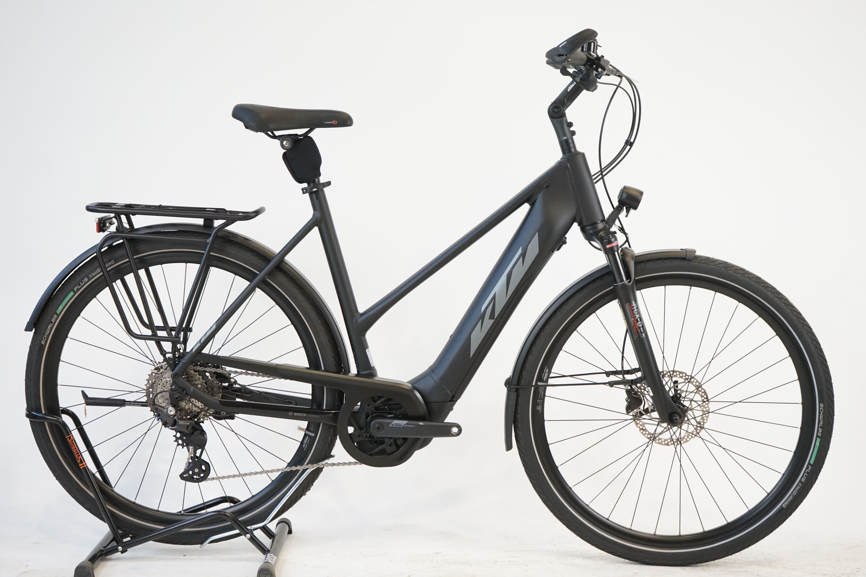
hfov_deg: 35.6
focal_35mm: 56
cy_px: 288
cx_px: 433
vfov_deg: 24.2
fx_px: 1347
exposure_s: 1/200
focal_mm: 56
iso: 2000
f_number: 5.6
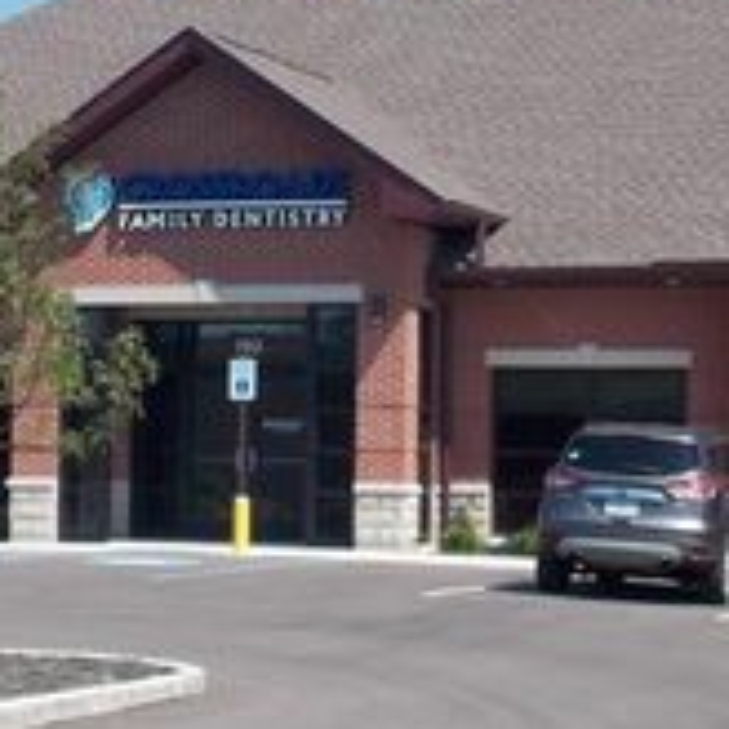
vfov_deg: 14.1
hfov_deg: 14.0
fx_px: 2954
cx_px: 209
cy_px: 340
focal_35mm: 124
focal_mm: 8.1
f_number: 3.7
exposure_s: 1/640
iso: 80
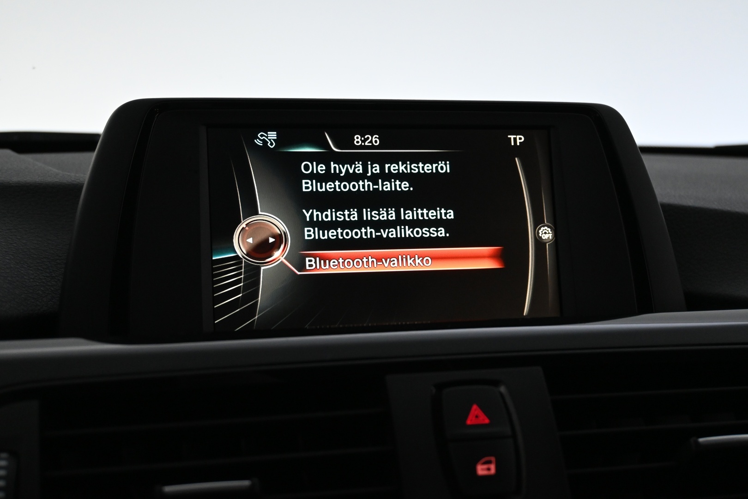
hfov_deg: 40.0
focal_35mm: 50
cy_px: 250
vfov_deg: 27.3
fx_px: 1028
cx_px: 374
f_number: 5
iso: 1800
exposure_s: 1/50
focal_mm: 33
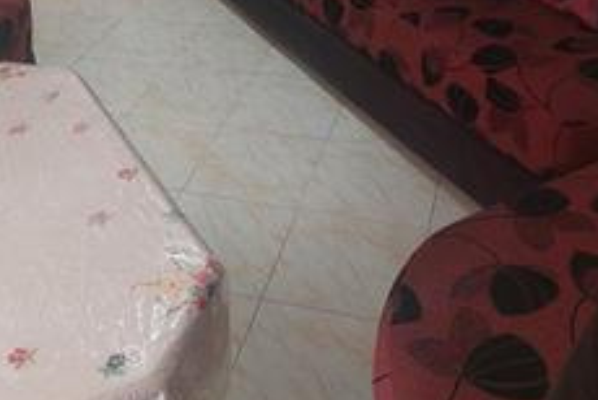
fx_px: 865
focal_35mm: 52
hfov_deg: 37.9
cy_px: -68
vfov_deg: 23.9
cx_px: 216
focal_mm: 5.23
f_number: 1.8
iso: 320
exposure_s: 1/50
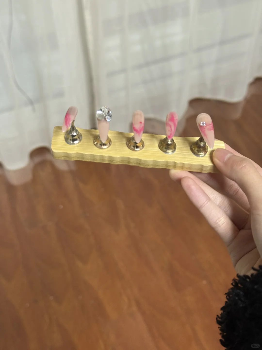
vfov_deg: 39.7
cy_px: 175
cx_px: 131
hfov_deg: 30.3
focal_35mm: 48
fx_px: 484
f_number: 1.78
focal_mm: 6.76
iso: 200
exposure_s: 1/50
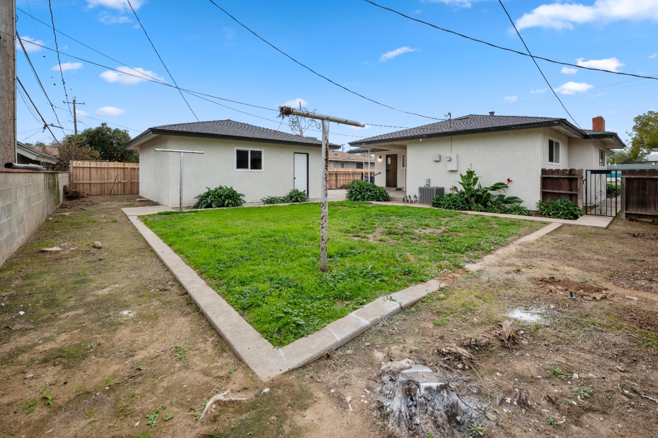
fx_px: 256
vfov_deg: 81.1
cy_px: 219
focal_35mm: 14
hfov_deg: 104.3
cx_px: 329
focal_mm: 14
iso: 250
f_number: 9
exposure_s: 1/125
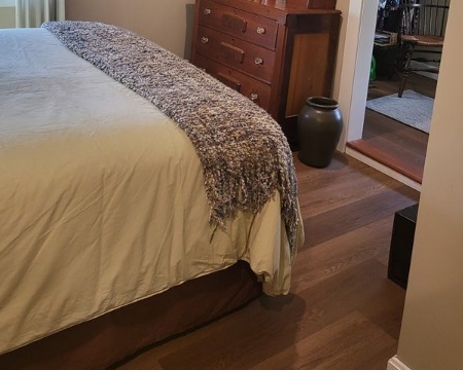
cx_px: 240
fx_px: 548
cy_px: 27
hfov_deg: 45.8
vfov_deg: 34.9
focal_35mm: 40
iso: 160
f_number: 1.8
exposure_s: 1/60
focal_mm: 5
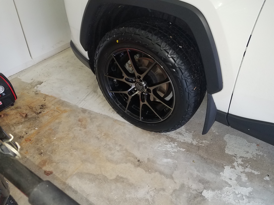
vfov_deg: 53.1
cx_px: 137
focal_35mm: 26
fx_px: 206
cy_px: 102
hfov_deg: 67.3
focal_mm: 4.2
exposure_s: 1/30
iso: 100
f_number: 1.7
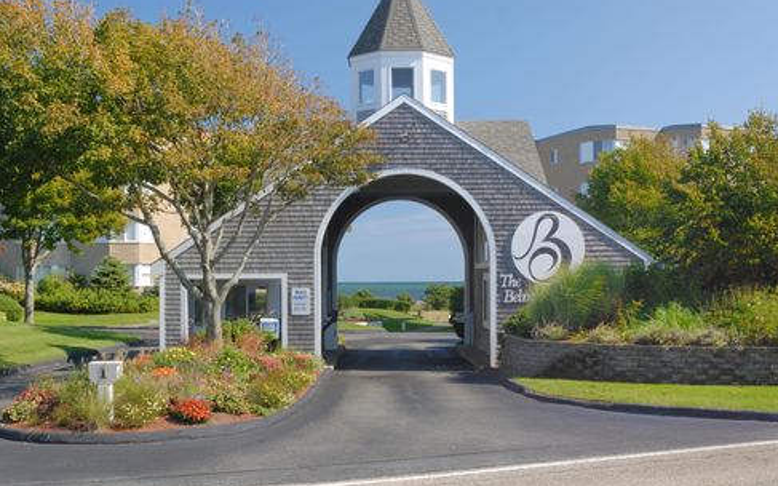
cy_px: 261
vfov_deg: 29.2
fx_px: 933
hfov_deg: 45.3
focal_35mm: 44
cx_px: 387
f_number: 10
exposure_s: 1/40
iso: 160
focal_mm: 28
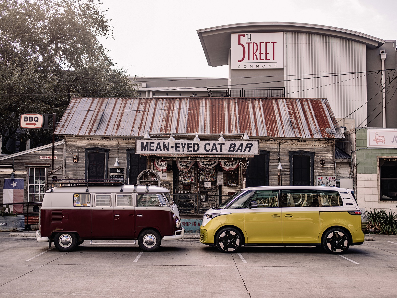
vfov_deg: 33.6
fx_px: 493
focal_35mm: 43
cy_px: 149
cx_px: 198
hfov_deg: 43.9
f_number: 2.8
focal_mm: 55
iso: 100
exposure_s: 1/200
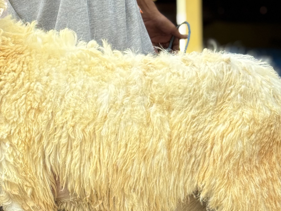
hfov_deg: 15.5
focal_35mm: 127
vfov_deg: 11.7
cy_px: 66
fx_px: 1031
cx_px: 92
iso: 64
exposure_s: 1/121
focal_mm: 6.76
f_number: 1.78
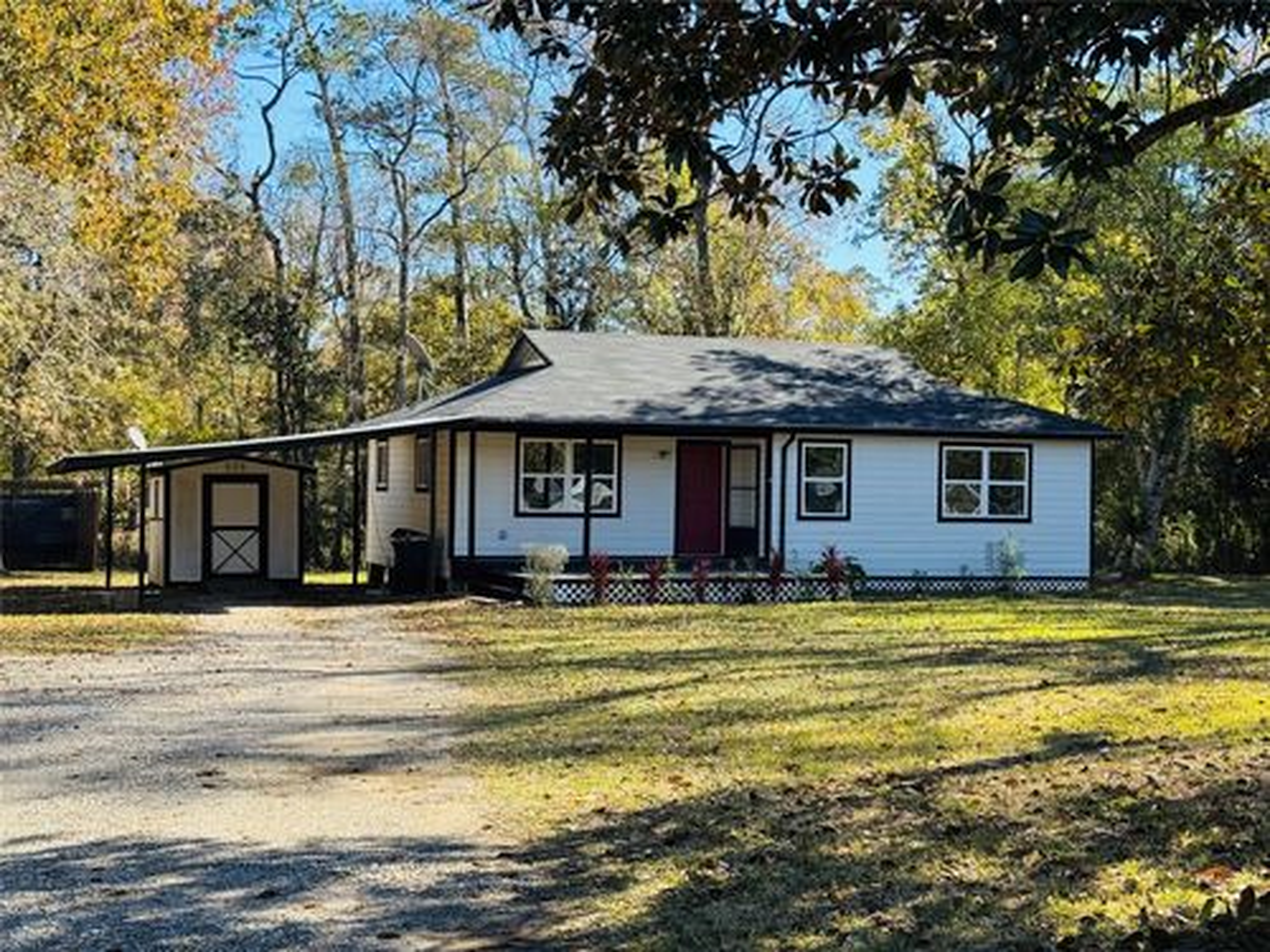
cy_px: 476
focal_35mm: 48
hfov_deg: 39.7
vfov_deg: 30.3
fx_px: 1761
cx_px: 635
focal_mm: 6.76
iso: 64
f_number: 1.78
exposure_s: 1/1263
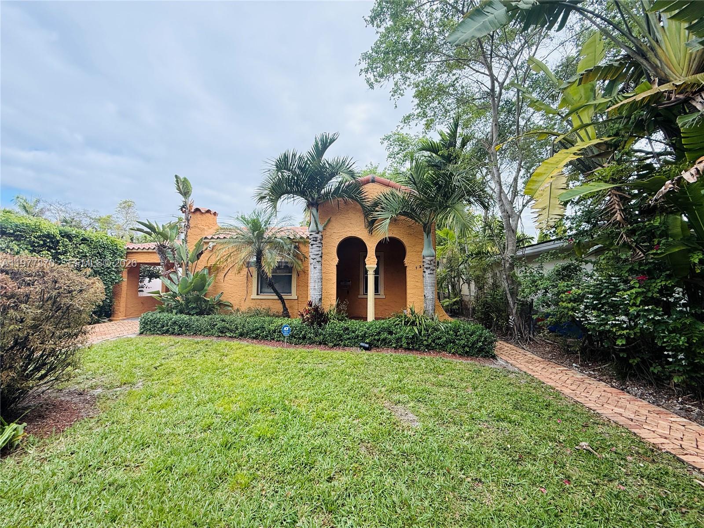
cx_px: 352
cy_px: 264
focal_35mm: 14
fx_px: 285
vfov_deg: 85.7
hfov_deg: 102.1
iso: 64
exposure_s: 1/494
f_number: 2.2
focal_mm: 2.22
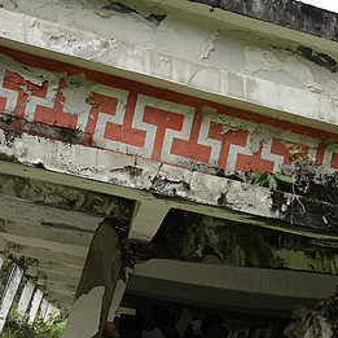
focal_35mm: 52
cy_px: 271
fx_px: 574
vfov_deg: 31.9
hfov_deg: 32.6
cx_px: 219
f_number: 7.1
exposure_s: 1/100
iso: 100
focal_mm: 20
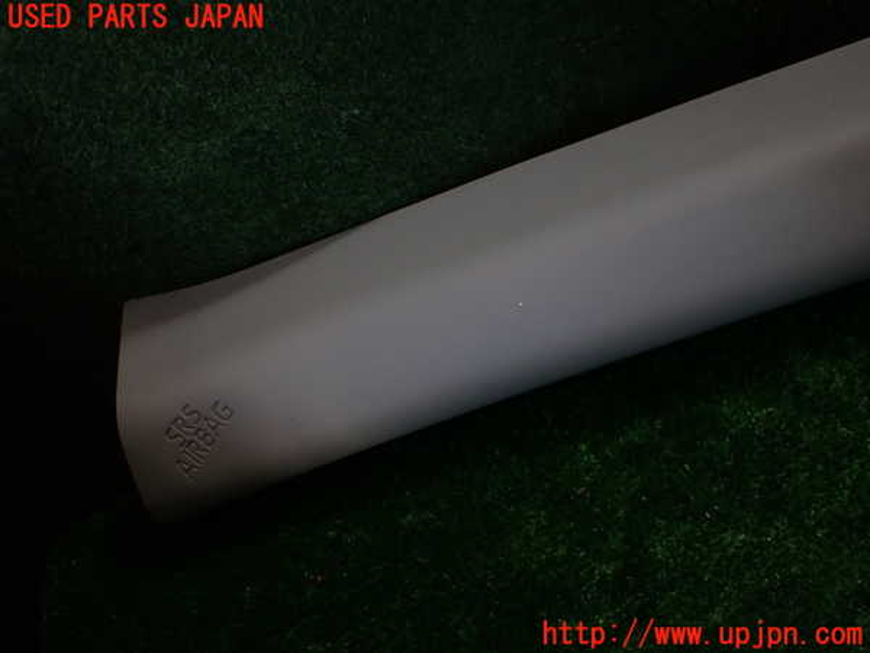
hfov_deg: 60.0
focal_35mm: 30
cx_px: 435
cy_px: 326
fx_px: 754
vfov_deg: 46.8
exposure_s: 1/125
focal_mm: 5.4
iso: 125
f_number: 2.3
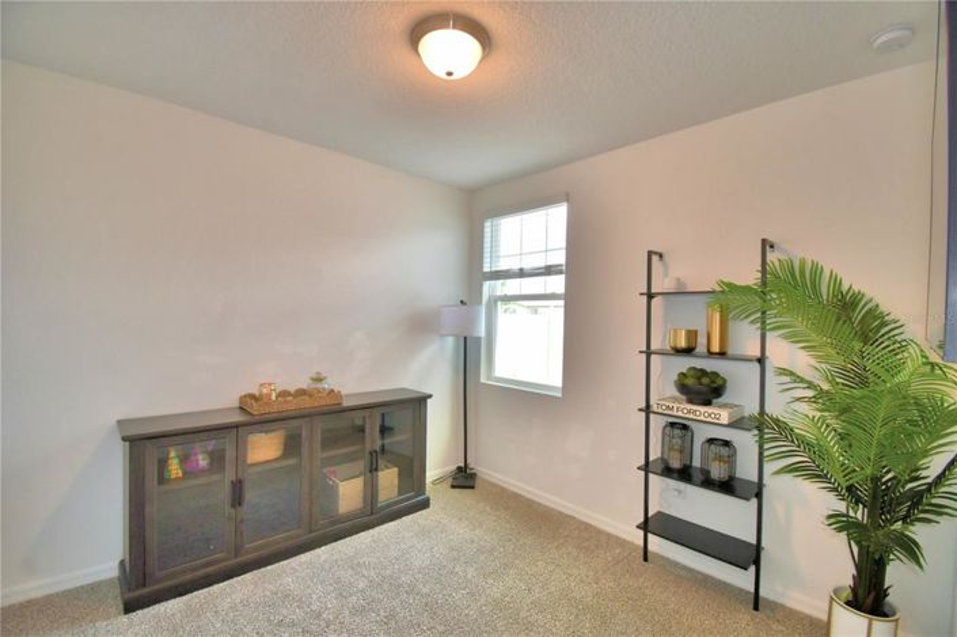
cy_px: 318
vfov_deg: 77.2
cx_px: 478
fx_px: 398
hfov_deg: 100.4
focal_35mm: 15
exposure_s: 1/60
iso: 200
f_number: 4.5
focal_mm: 10
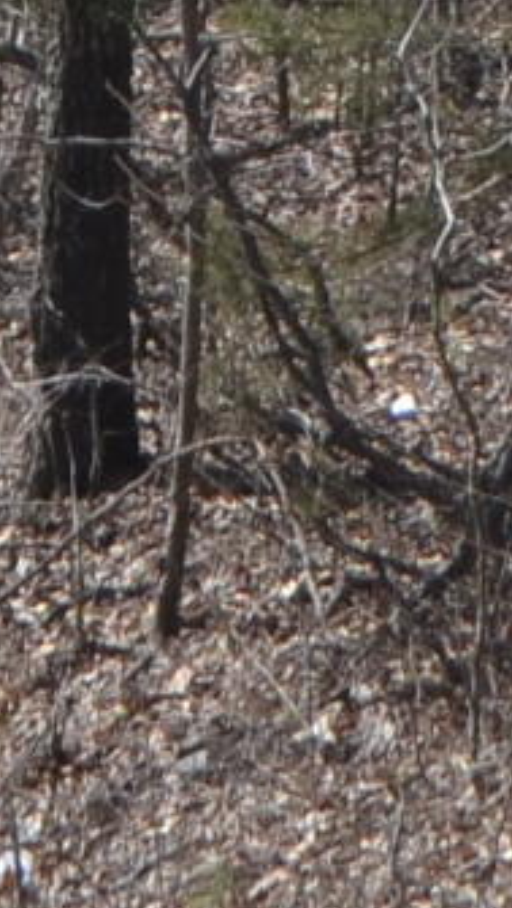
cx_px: -317
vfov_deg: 4.7
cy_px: -1213
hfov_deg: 2.7
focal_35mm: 449
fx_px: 10812
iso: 180
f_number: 8
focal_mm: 32
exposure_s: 1/250
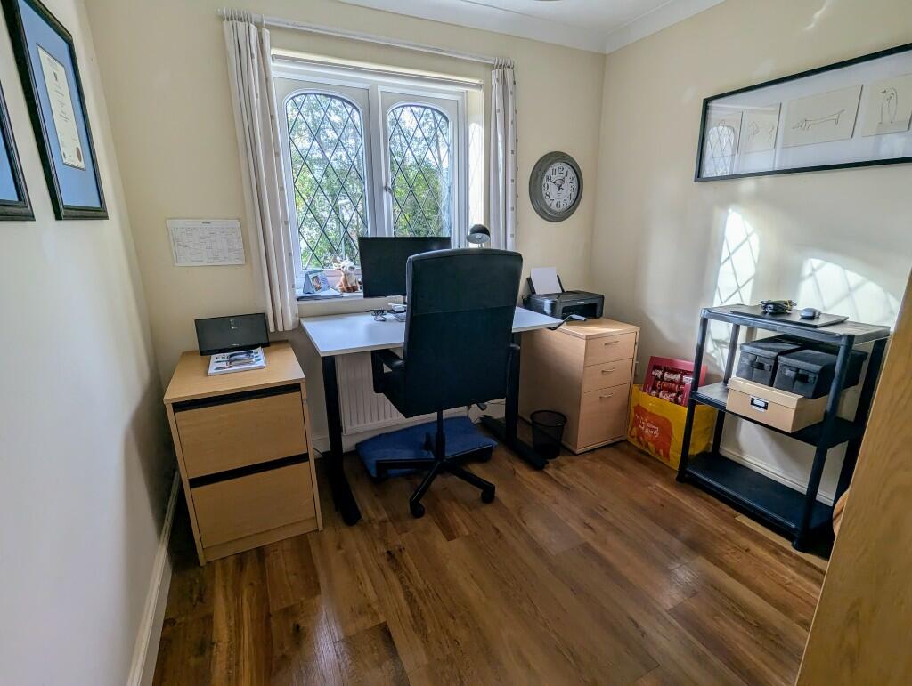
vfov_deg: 78.2
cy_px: 343
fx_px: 422
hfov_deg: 94.4
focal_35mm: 16
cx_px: 456
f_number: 2.2
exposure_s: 1/80.6
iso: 40
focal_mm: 2.35
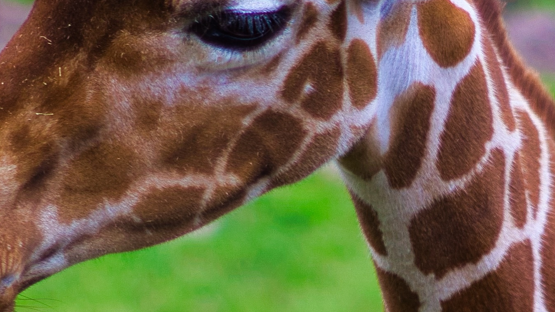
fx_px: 5181
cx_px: 444
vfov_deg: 3.5
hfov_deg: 6.1
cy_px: 255
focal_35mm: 352
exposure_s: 1/640
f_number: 1.4
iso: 100
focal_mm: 50
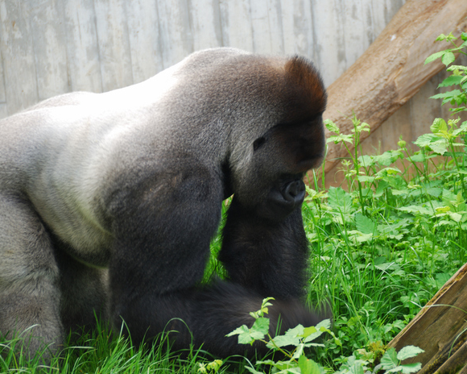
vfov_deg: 6.7
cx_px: 279
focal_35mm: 230
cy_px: 187
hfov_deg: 8.4
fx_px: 3173
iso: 100
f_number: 5.6
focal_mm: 135
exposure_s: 1/30
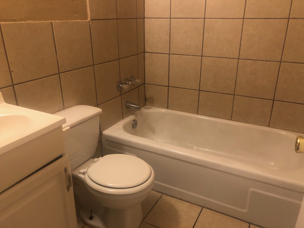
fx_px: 246
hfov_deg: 63.4
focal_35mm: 28
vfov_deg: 49.7
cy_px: 114
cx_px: 152
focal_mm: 4
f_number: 1.8
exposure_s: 1/13
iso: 100
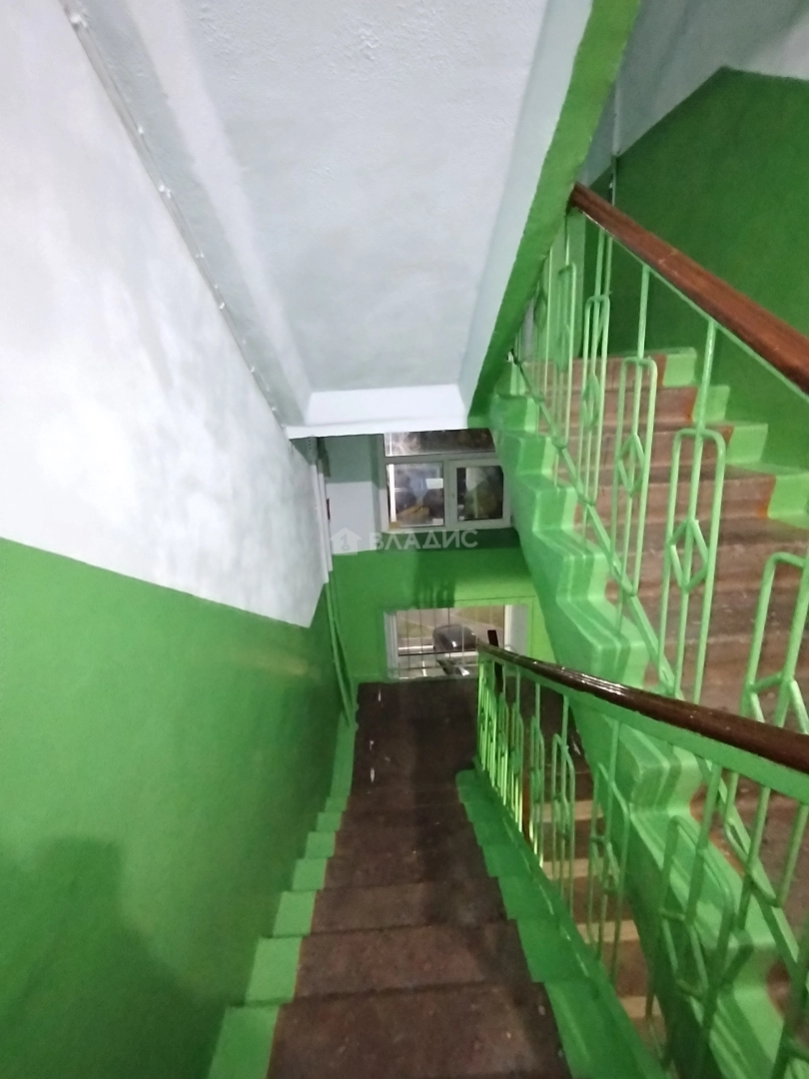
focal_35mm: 17
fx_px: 530
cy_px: 540
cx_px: 404
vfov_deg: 91.0
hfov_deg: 74.7
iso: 1600
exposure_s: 1/14.3
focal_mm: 1.42
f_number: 2.2
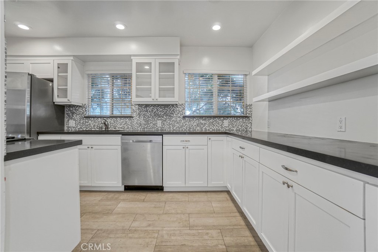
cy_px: 126
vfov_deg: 77.3
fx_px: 158
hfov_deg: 100.4
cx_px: 189
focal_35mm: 15
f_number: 4
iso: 1000
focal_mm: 10
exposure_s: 1/40
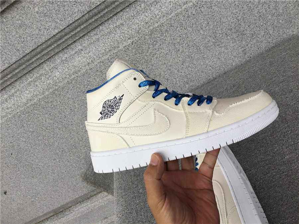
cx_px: 150
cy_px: 112
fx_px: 268
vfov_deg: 45.4
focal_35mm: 31
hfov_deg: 58.4
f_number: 2.4
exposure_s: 1/272
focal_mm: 3.3
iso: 25
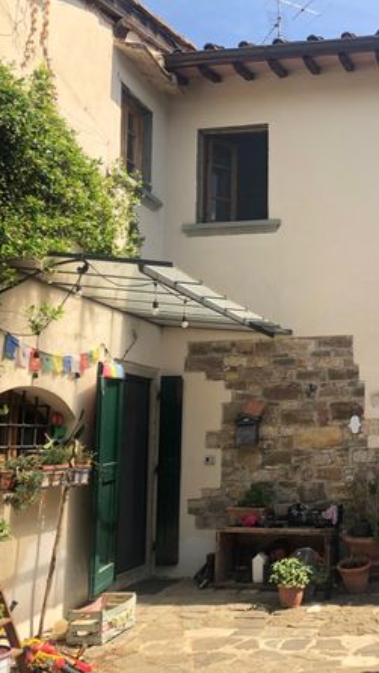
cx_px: 391
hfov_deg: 27.2
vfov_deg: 49.4
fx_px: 732
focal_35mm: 41
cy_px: 336
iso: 20
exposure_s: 1/727
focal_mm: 3.99
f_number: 1.8
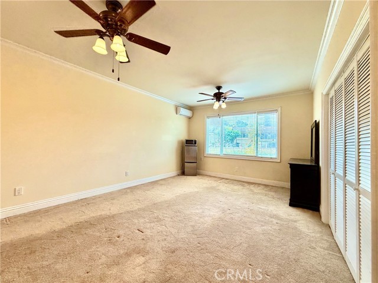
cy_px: 142
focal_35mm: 14
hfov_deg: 102.1
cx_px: 189
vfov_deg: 85.7
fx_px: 153
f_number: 2.2
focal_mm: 2.22
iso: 64
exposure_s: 1/158
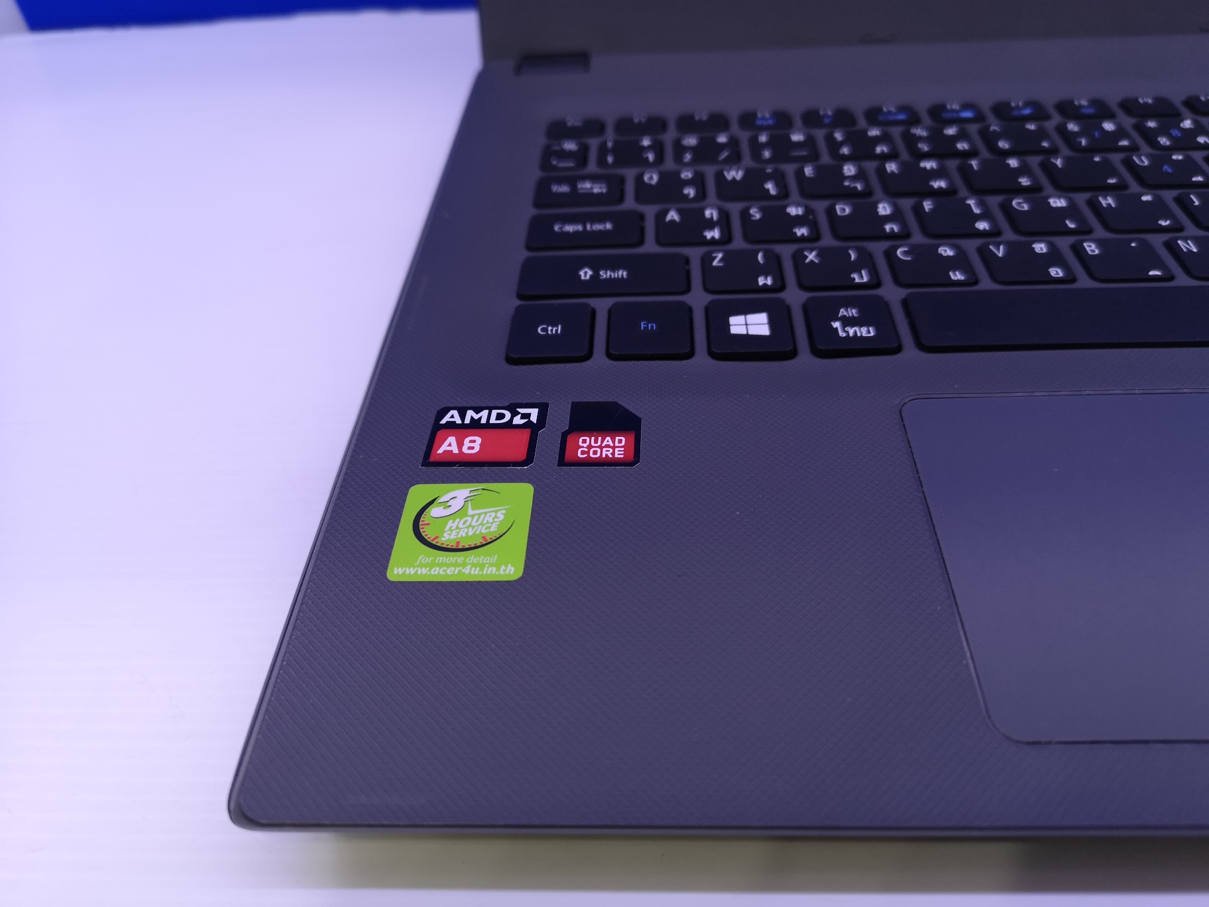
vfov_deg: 51.4
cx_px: 604
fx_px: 943
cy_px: 454
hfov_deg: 65.3
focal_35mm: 27
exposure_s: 1/50
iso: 80
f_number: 1.8
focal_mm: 3.95
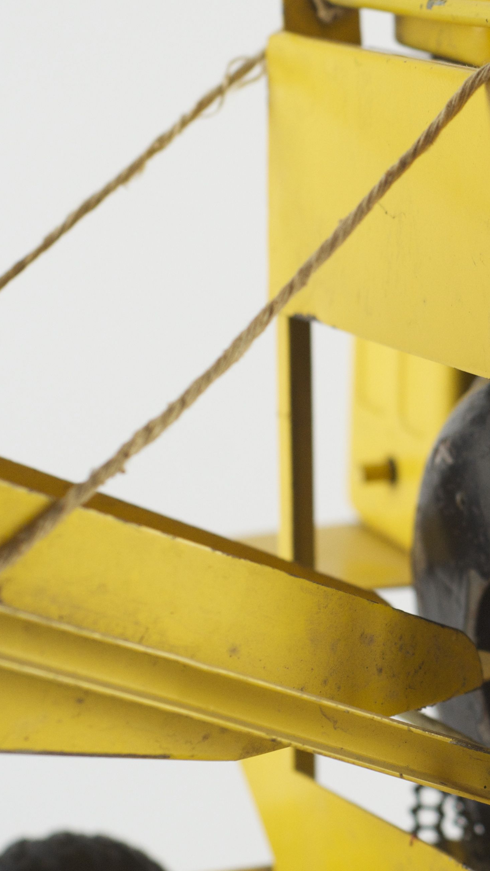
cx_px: 660
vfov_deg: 14.4
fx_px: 3441
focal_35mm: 149
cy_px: 419
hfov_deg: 8.0
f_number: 4
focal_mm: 50
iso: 500
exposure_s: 1/125
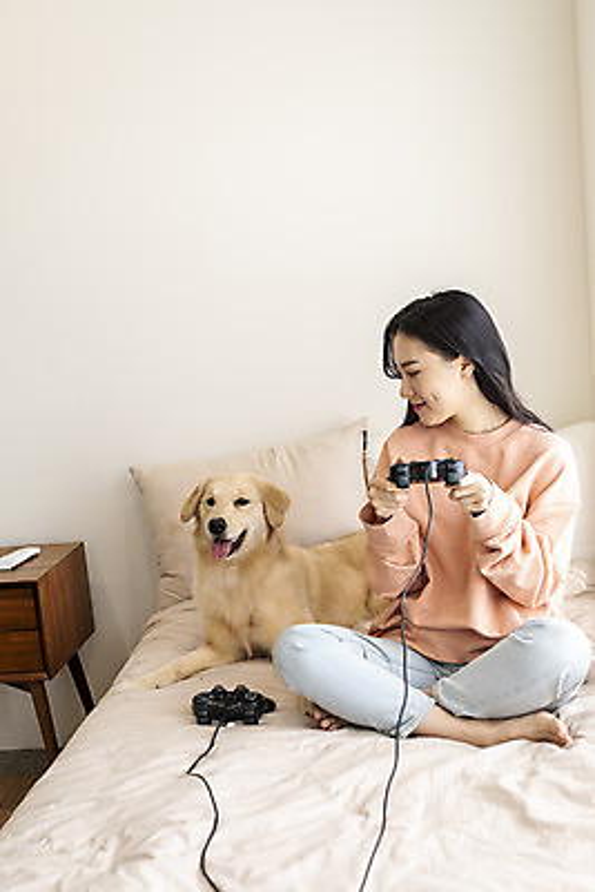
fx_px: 1115
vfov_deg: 43.6
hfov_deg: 29.9
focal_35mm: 45
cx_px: 298
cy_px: 446
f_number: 2.8
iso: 250
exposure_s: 1/320
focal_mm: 30
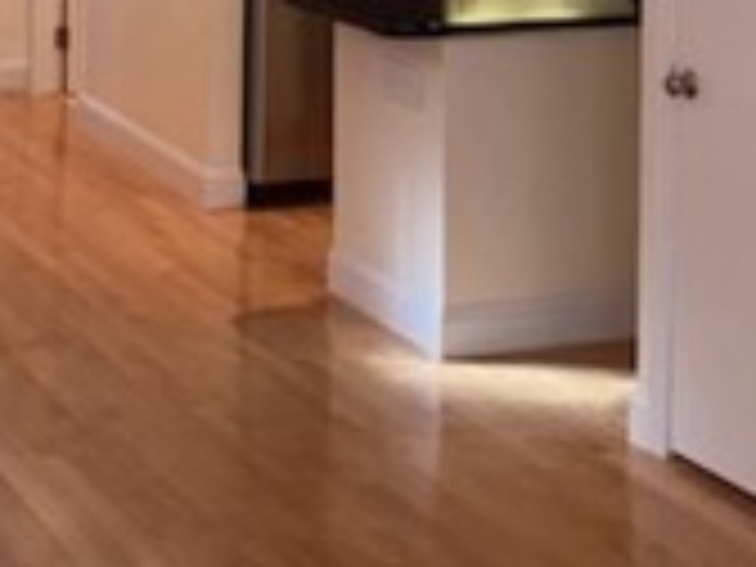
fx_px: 2184
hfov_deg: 19.6
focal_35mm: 100
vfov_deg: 14.3
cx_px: 252
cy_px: -140
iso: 40
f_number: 1.8
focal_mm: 3.99
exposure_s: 1/60
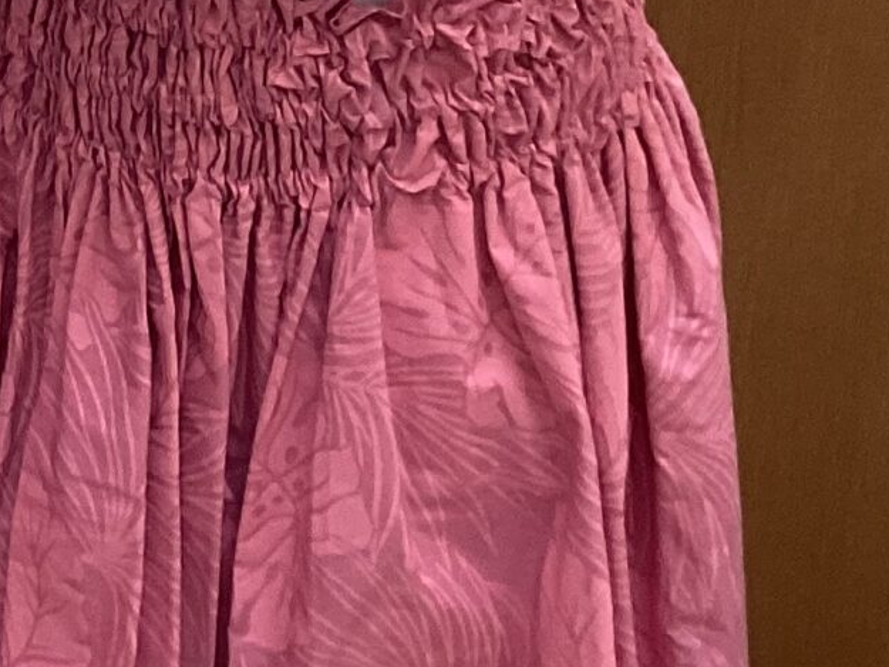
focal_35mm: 127
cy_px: -606
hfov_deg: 13.6
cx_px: -809
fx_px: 3262
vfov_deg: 10.8
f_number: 2.4
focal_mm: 3.3
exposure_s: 1/60
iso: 80
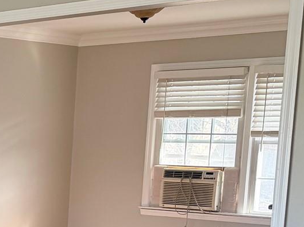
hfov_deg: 17.9
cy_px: 259
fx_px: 816
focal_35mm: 93
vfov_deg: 15.4
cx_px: -199
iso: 160
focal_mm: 6.76
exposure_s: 1/143
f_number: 1.78
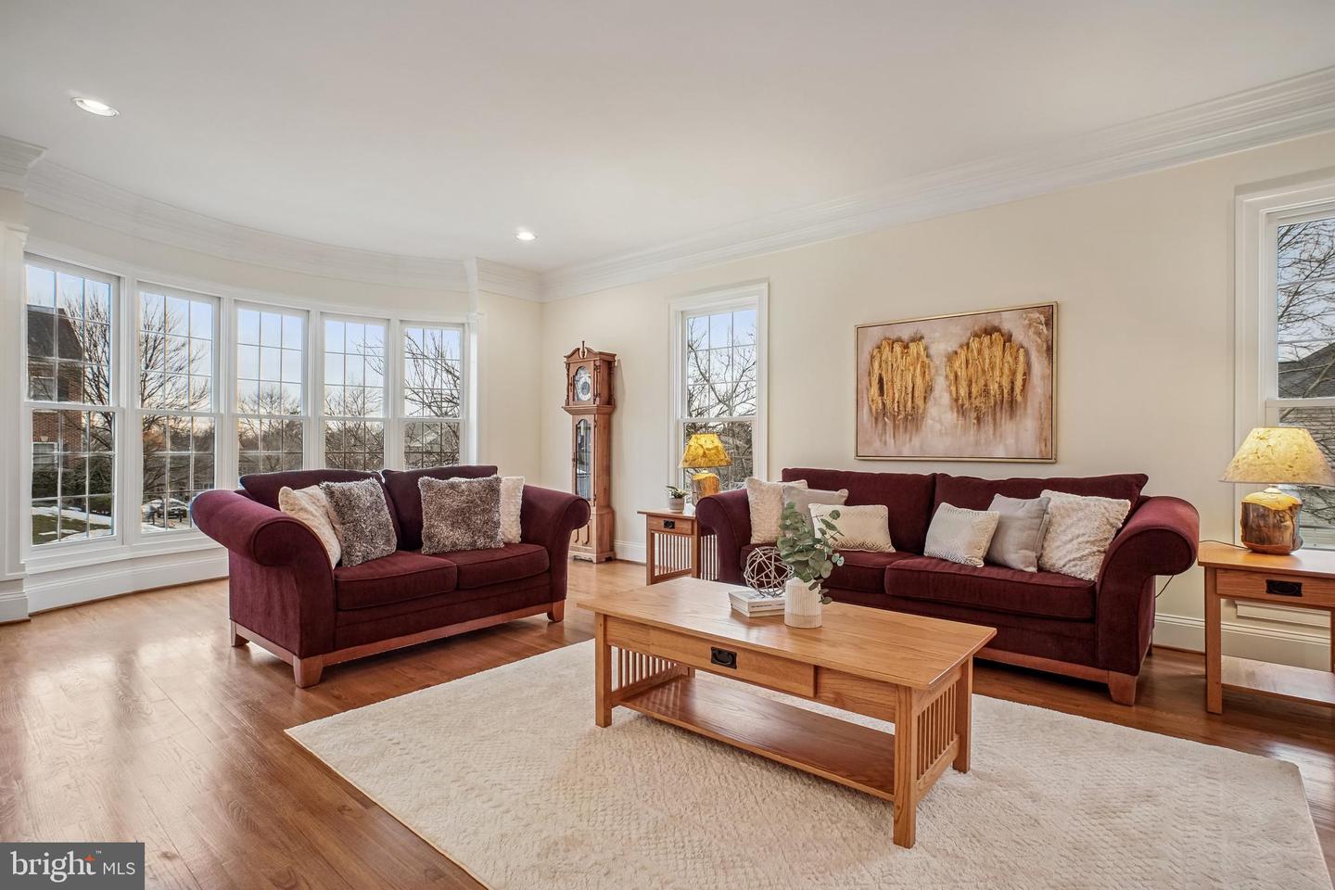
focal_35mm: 16
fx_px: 612
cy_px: 445
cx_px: 668
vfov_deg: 72.1
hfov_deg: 95.0
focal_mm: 11
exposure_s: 1/20
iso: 500
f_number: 8
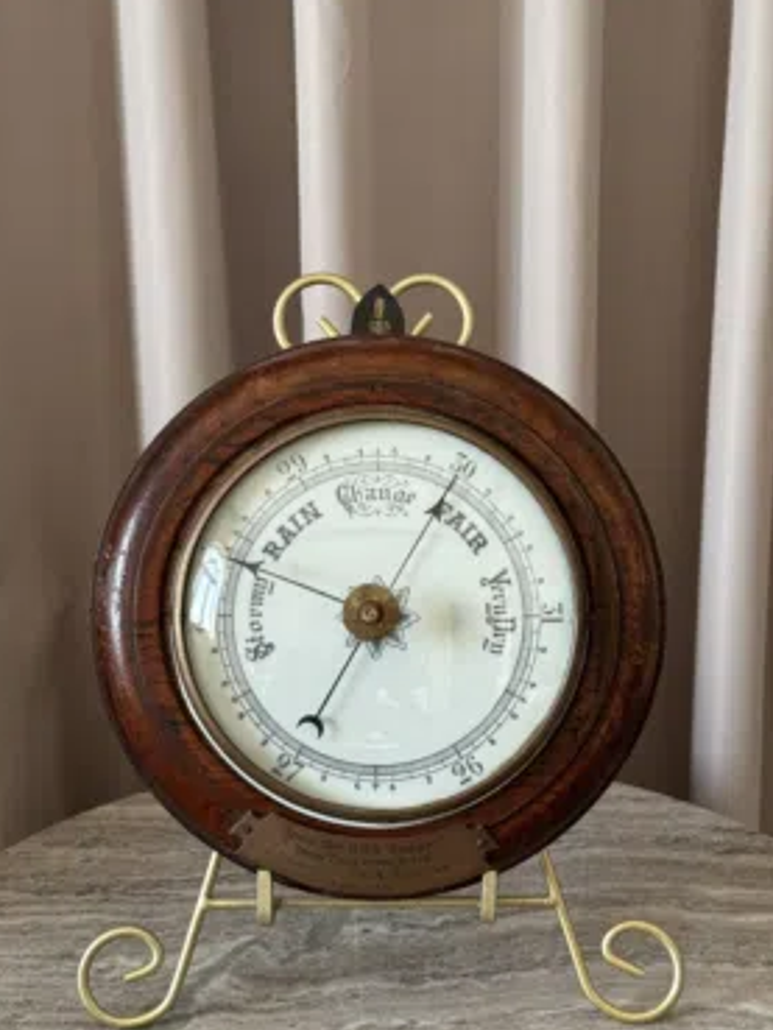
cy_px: 542
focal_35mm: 52
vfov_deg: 36.8
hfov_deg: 28.0
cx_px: 382
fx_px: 1547
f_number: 1.78
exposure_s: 1/60
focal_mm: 6.76
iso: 160
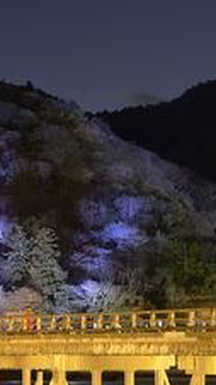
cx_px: 71
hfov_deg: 12.0
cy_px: 261
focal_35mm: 101
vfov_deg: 21.1
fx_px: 1029
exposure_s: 2
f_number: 5.6
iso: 400
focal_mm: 34
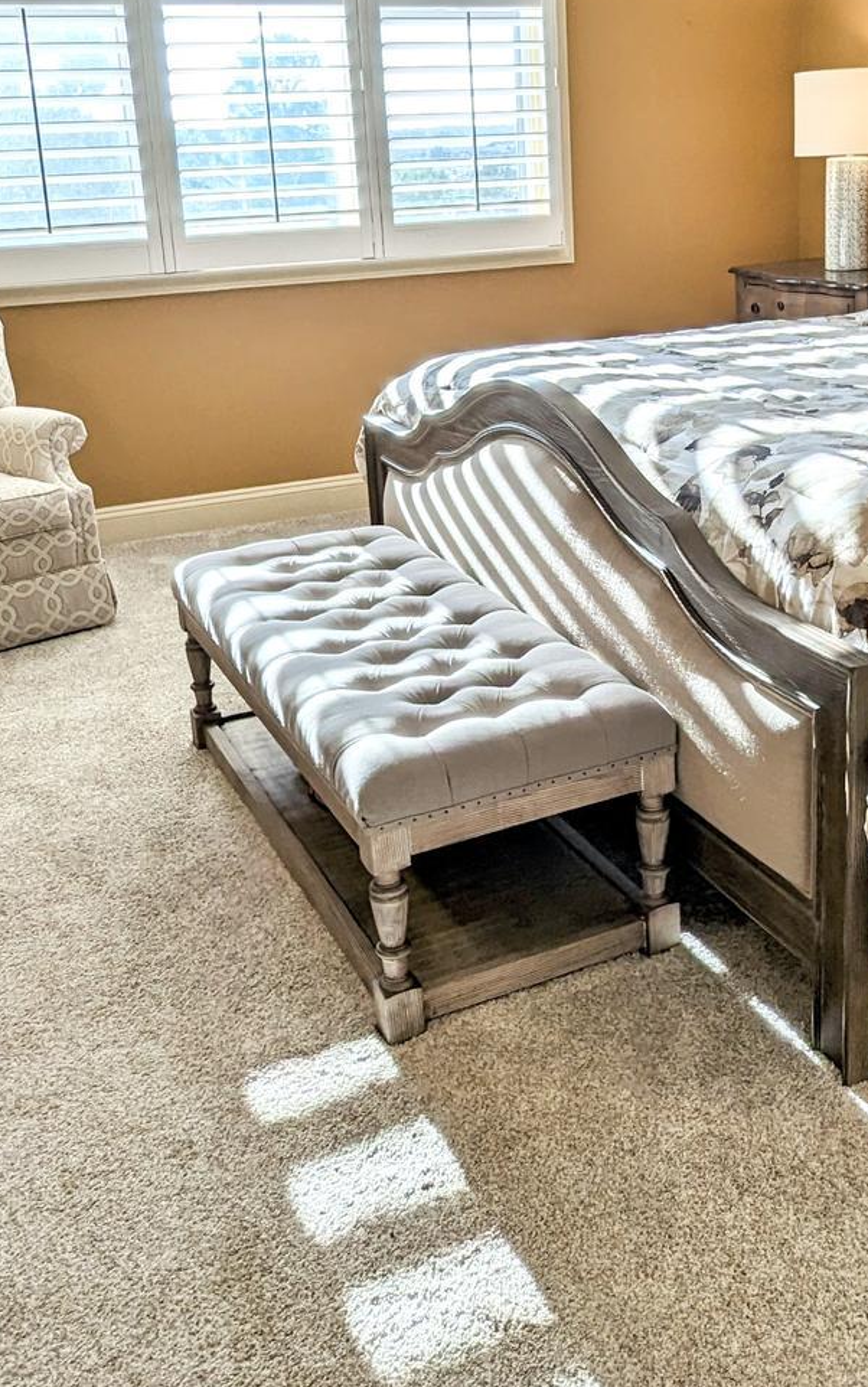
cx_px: 584
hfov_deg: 35.0
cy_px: 487
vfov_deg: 53.2
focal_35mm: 36
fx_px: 1361
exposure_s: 1/387
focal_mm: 2.35
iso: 62
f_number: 2.2
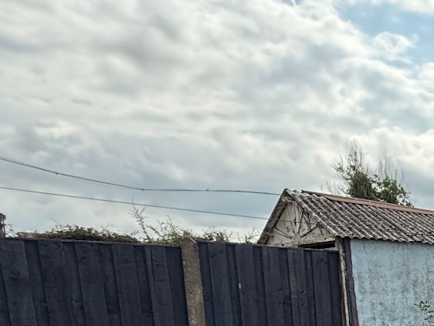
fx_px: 640
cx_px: 710
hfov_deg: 24.6
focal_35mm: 51
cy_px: 403
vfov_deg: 25.3
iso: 64
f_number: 2.2
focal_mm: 2.22
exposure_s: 1/1534
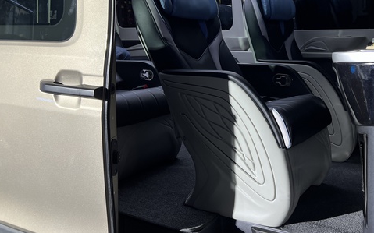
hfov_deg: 50.9
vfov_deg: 33.1
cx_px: 240
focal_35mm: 38
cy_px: 67
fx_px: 387
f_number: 1.5
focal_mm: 5.7
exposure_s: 1/110
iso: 80
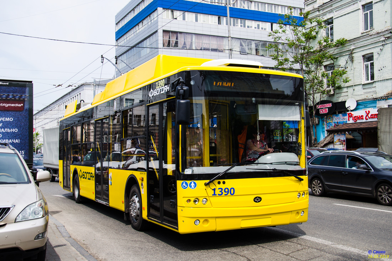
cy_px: 130
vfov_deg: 31.9
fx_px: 457
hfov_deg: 46.4
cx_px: 196
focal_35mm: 42
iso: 100
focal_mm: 28
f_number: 6.3
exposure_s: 1/320
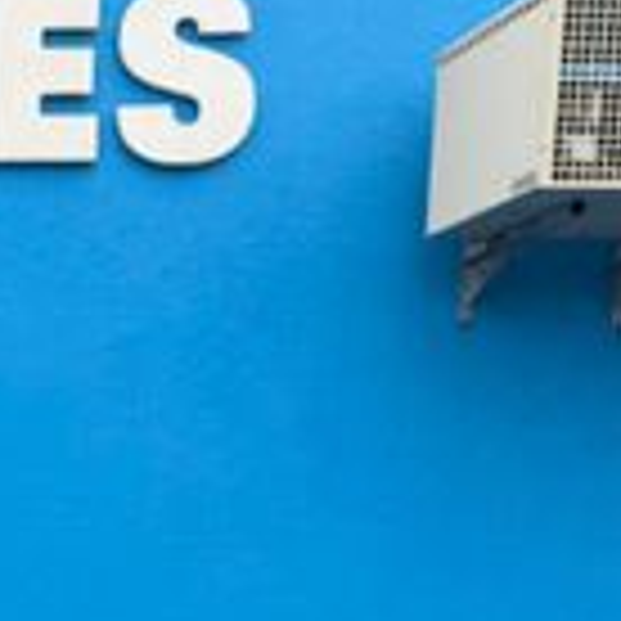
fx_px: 1867
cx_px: -396
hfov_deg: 16.6
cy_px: 932
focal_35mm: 92
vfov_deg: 17.1
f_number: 1.78
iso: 100
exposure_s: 1/683
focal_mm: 6.76
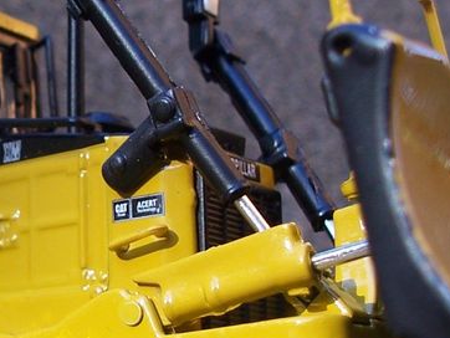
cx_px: 10
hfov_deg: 19.3
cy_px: 198
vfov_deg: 15.0
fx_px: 1288
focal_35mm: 99
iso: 80
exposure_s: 1/125
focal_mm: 6
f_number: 2.8
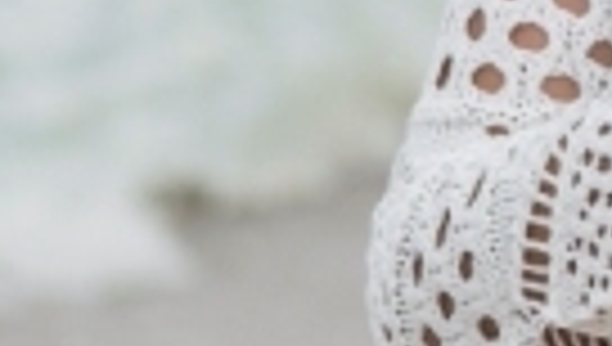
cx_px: 1737
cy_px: -297
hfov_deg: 2.6
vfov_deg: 1.5
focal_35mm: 826
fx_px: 13425
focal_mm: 105
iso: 250
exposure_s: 1/200
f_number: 6.3
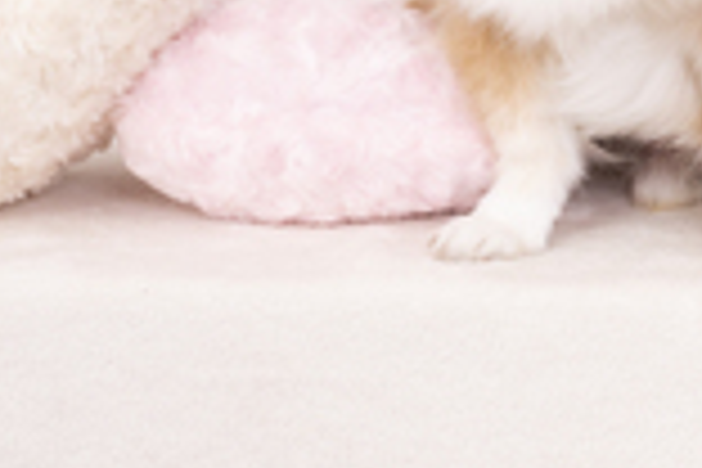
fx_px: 3120
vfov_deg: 8.4
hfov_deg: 12.5
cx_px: 842
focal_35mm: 160
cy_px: -270
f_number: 10
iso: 125
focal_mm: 39
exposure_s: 1/80
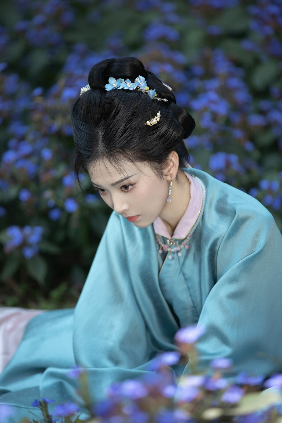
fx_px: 2138
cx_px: 141
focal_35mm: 182
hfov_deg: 7.5
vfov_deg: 11.3
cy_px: 212
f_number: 2.8
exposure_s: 1/500
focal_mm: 182
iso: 100
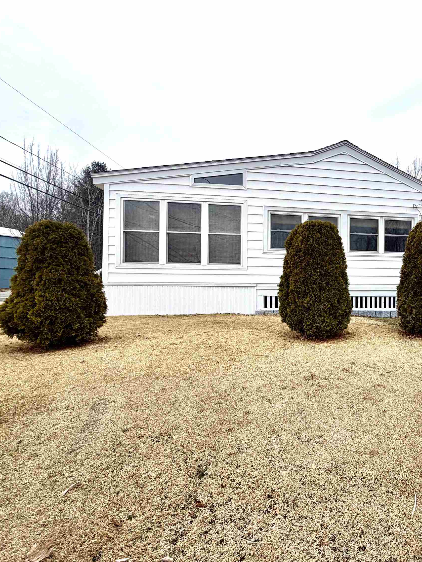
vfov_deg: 84.7
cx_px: 351
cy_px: 285
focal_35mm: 19
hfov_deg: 61.6
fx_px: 309
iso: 40
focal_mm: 2.22
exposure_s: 1/502
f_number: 2.2
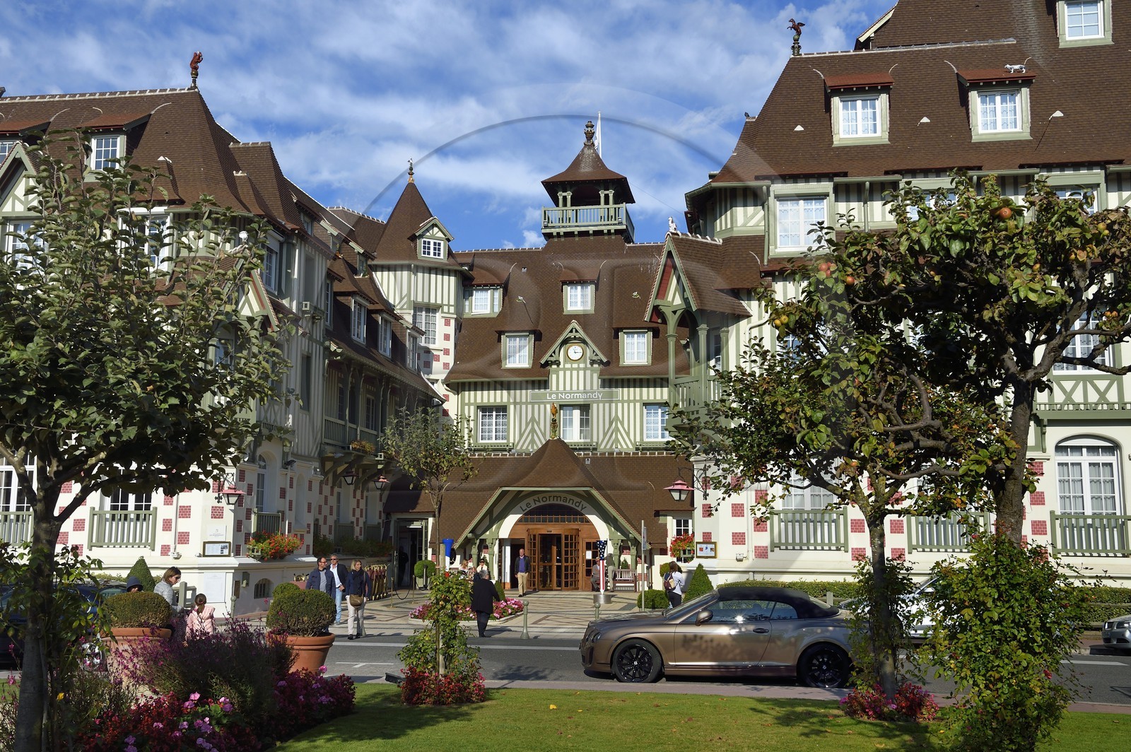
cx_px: 566
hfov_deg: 50.7
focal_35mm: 38
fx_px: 1193
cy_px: 376
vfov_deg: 35.0
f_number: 13
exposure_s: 1/320
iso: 200
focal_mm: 38
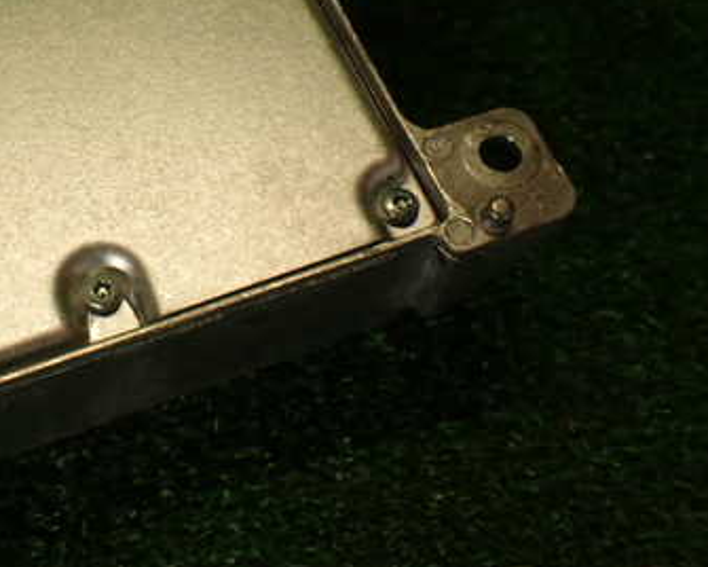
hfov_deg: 32.2
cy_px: 161
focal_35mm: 56
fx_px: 1173
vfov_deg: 26.9
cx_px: 91
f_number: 2.4
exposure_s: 1/100
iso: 100
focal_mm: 5.79
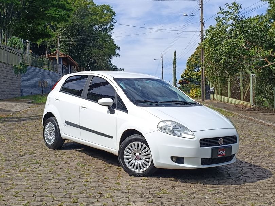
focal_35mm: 26
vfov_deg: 53.1
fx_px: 207
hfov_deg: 67.3
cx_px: 138
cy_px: 103
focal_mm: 4.94
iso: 68
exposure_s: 1/2160
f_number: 1.5
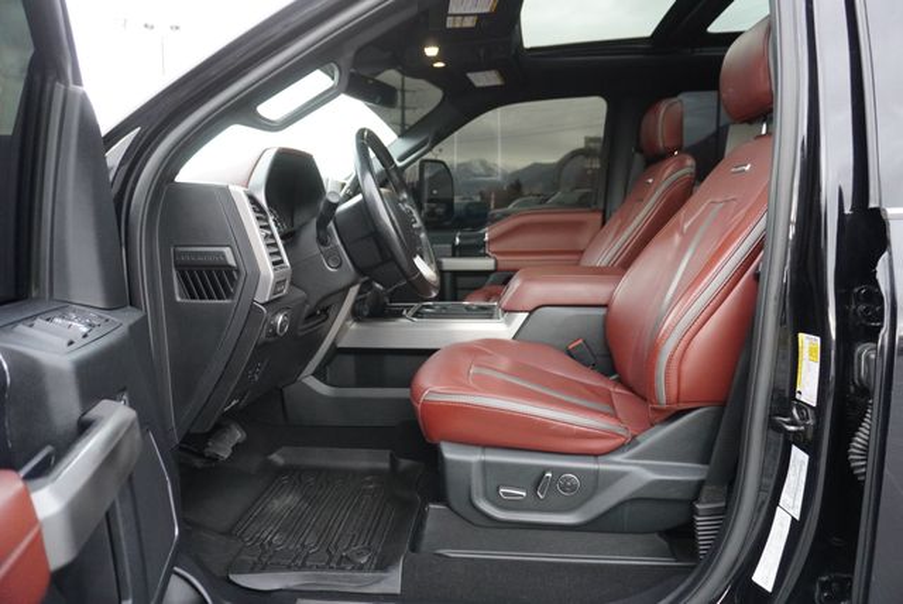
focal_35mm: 24
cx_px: 452
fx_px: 603
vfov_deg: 53.2
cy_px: 302
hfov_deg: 73.7
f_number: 3.5
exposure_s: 1/160
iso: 2000
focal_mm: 16
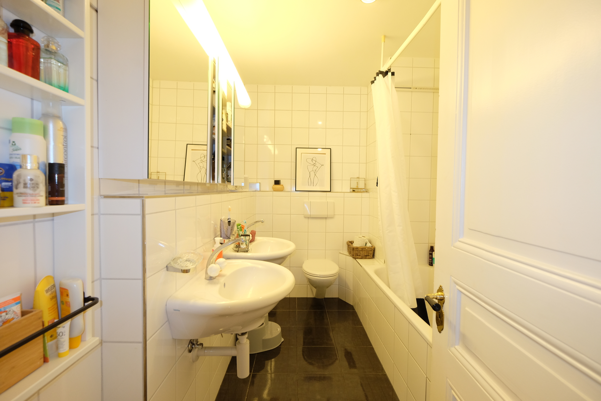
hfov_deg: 100.4
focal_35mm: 15
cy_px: 200
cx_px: 300
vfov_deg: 77.3
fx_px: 250
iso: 800
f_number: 4
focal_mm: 10
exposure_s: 1/30
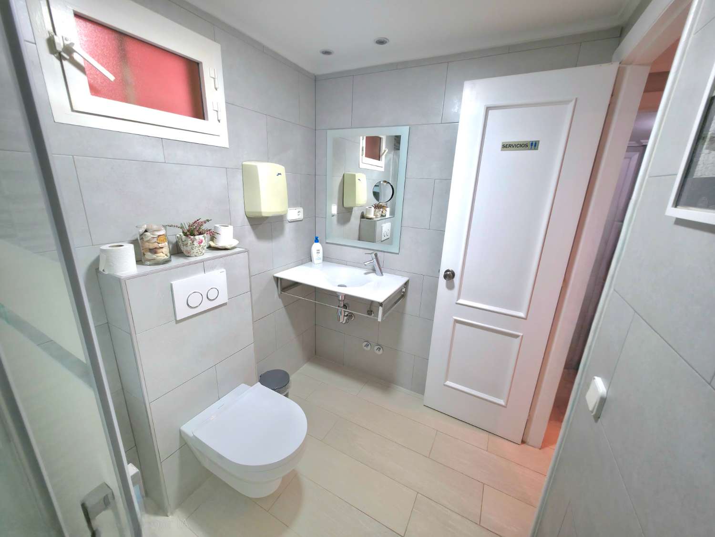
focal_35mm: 13
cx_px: 358
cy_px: 268
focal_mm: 2.2
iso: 100
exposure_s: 1/33.4
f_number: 1.9
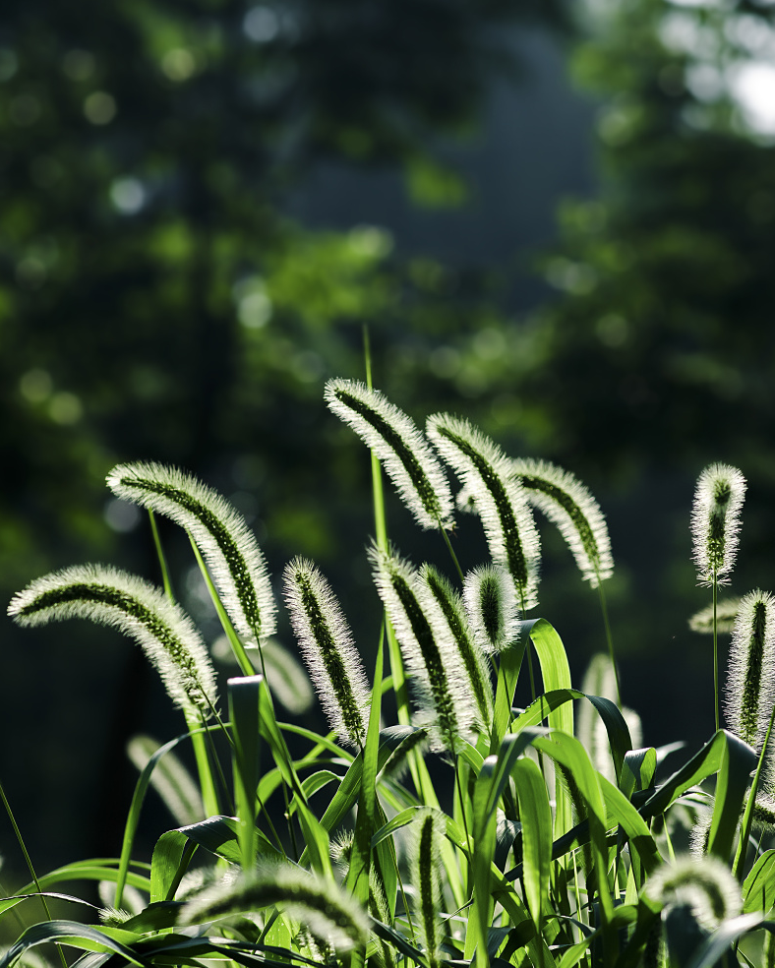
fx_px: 4171
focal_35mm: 146
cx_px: 389
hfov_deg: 10.6
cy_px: 534
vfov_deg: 13.2
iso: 200
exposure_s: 1/800
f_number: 5
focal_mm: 85
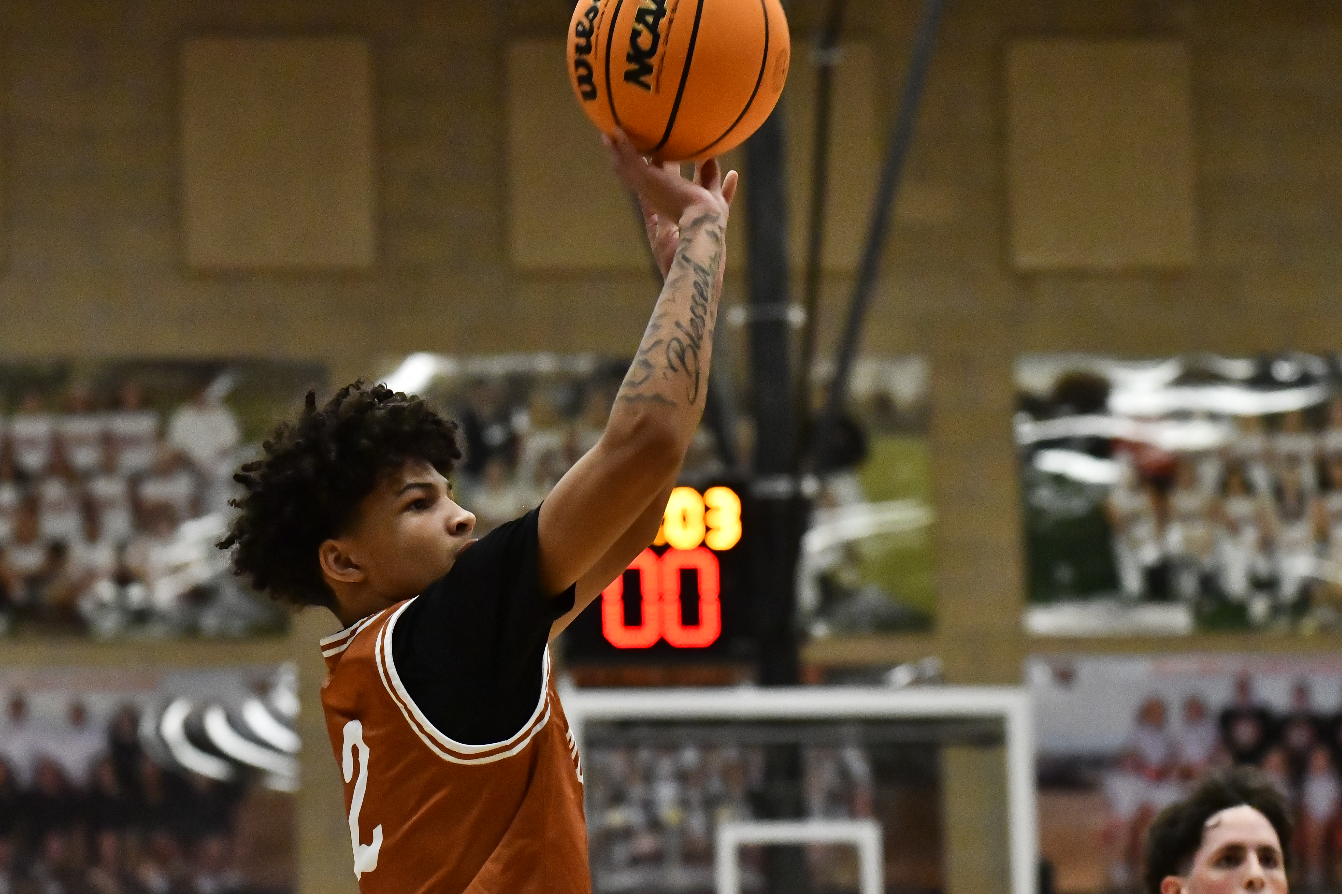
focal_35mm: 204
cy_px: 427
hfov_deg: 10.1
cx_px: 649
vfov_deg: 6.7
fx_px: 7604
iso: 10000
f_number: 4
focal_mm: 122
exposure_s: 1/1000
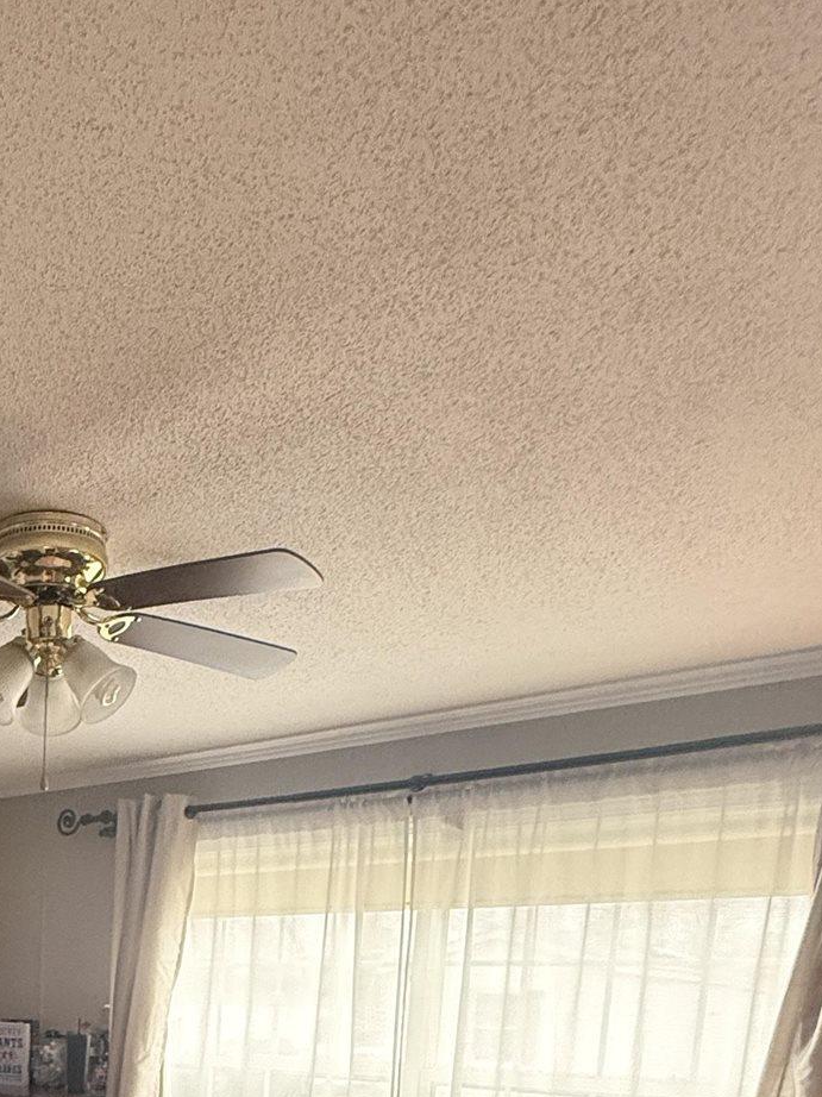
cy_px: 1196
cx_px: 11
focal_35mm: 35
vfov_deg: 42.1
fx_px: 1109
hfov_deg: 36.7
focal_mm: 2.22
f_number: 2.2
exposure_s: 1/60
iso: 500
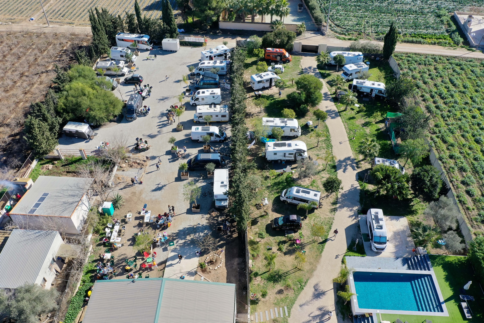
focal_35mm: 28
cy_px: 162
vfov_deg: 46.4
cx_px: 242
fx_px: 376
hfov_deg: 65.5
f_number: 5
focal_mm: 10.26
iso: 100
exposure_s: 1/320
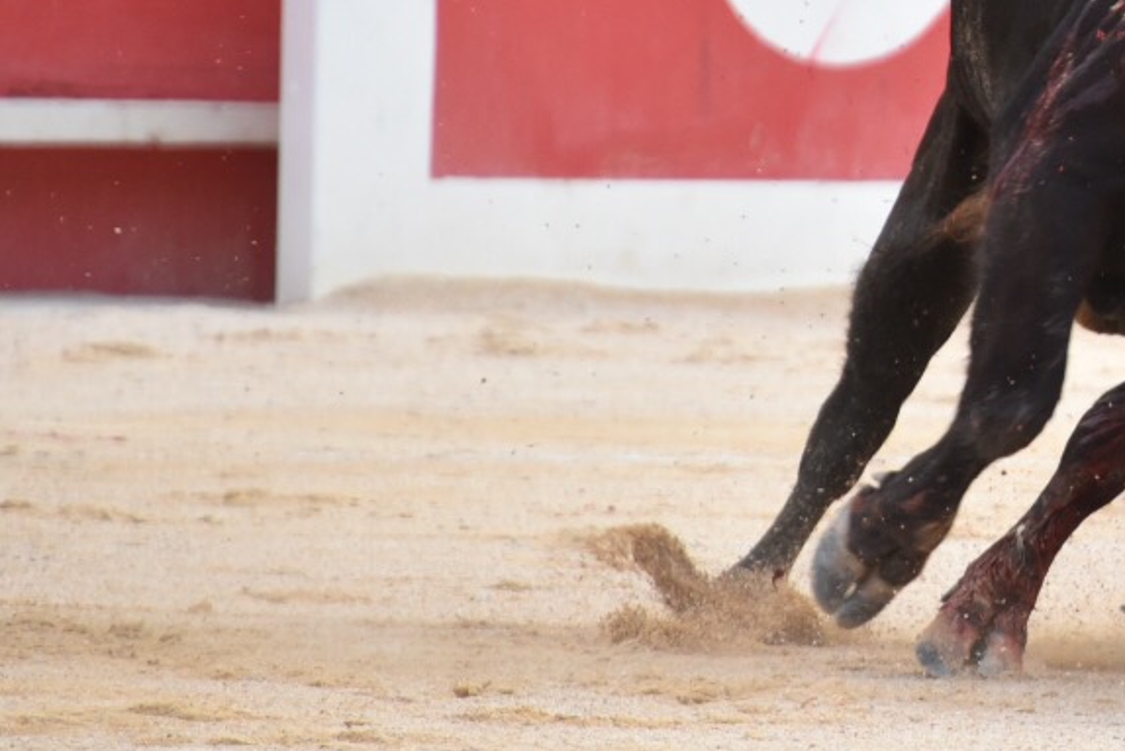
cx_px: 1493
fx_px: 22035
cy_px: -118
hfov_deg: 2.9
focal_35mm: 705
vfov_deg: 2.0
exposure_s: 1/640
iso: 1400
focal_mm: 250
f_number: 5.6
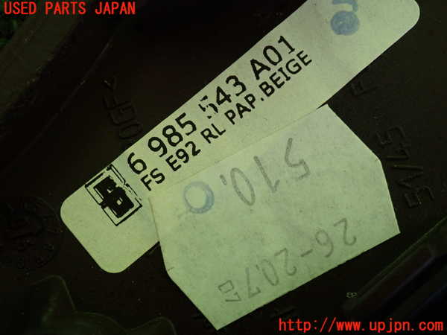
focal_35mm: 71
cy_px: 168
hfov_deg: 27.4
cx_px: 224
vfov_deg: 20.7
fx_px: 917
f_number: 3.9
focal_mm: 12.73
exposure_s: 1/125
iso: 500
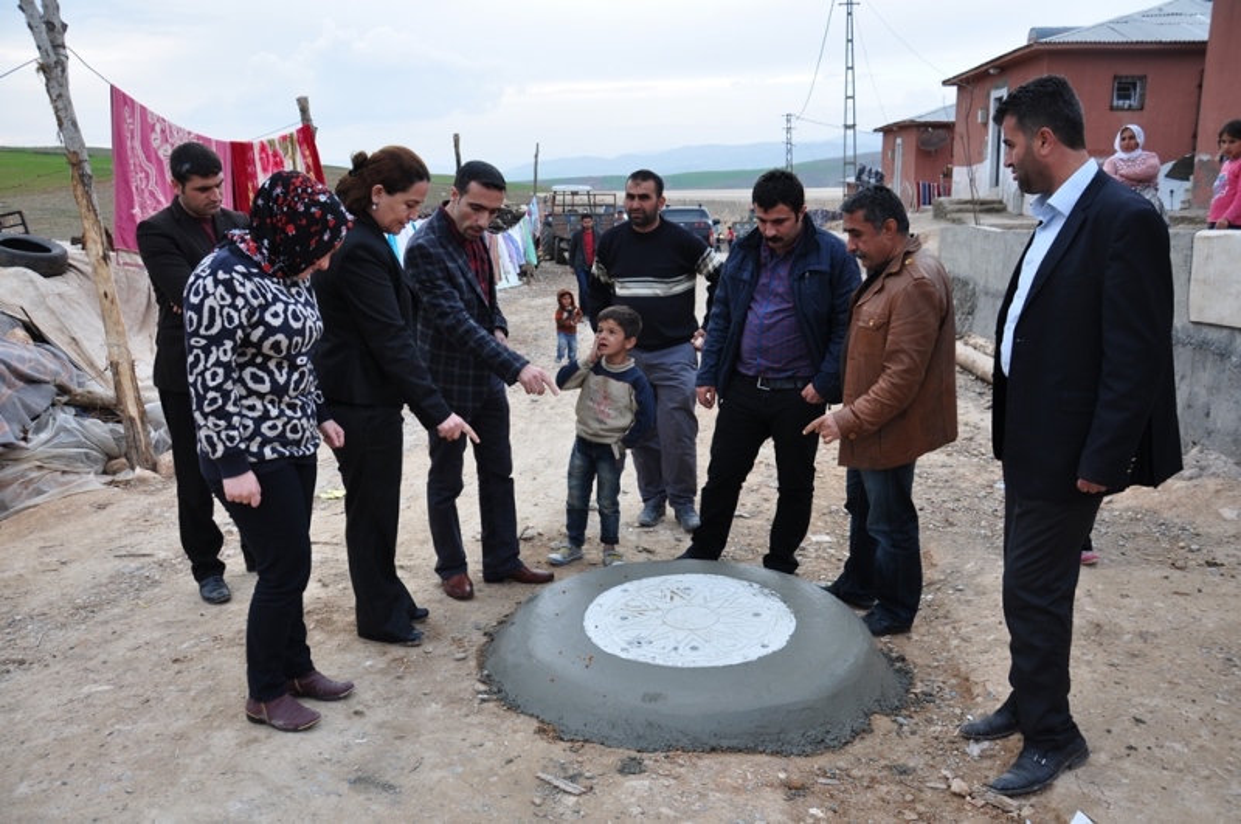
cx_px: 620
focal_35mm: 27
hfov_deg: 67.5
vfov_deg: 47.8
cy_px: 412
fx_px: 929
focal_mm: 18
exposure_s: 1/125
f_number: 5.6
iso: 200
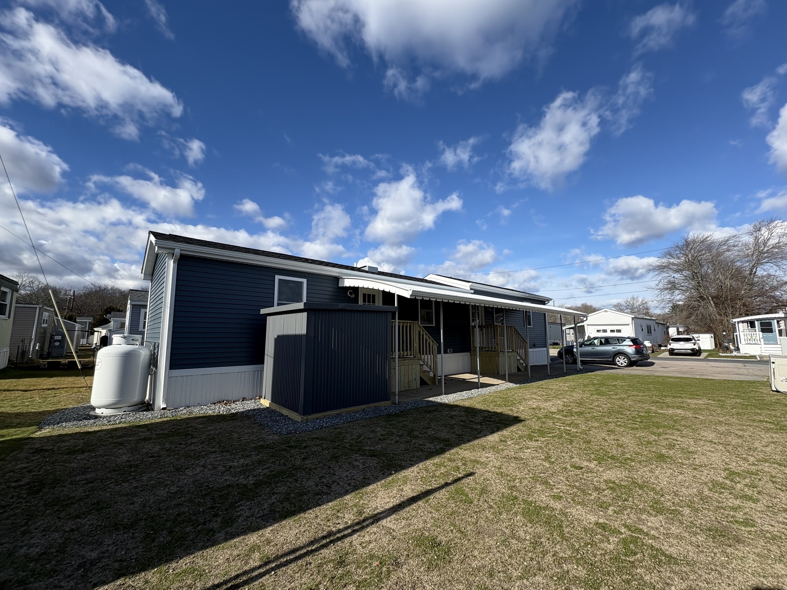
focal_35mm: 14
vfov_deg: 85.7
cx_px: 394
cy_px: 295
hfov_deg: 102.1
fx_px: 318
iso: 50
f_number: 2.2
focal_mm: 2.22
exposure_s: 1/1789
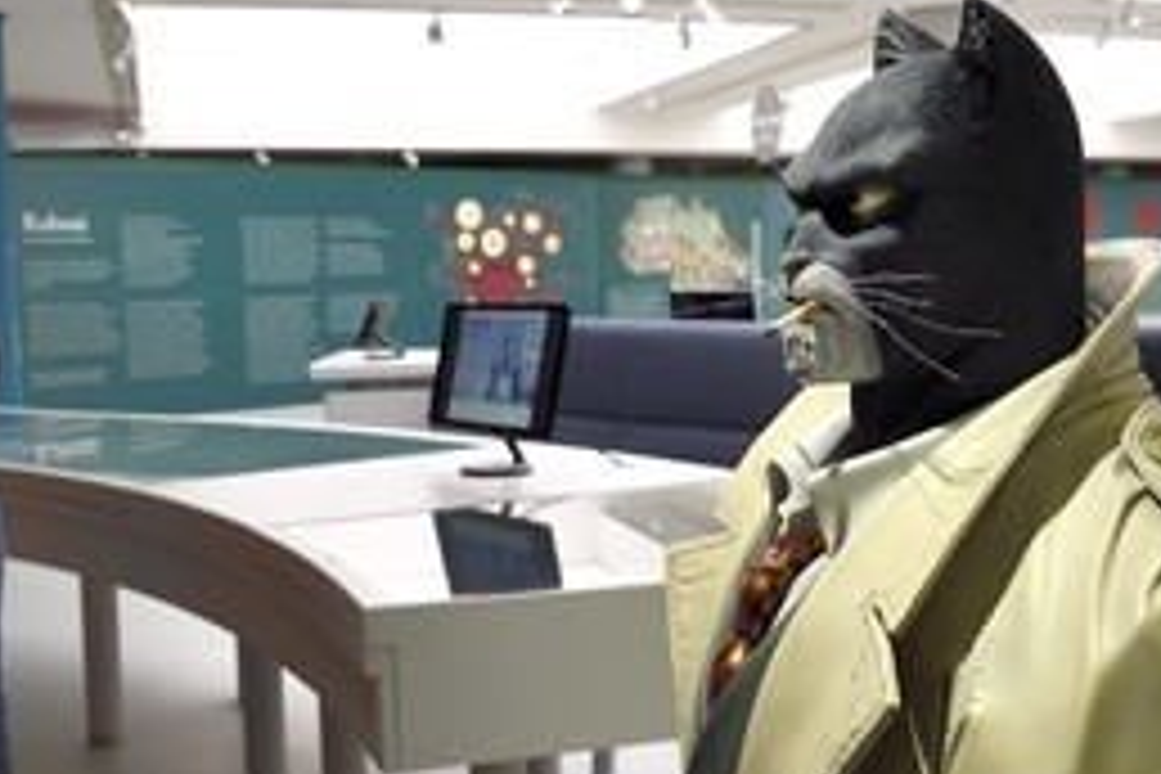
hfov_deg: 49.6
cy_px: 500
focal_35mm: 39
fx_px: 1258
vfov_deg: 34.0
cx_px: 572
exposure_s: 1/80
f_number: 6.3
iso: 1600
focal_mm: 24
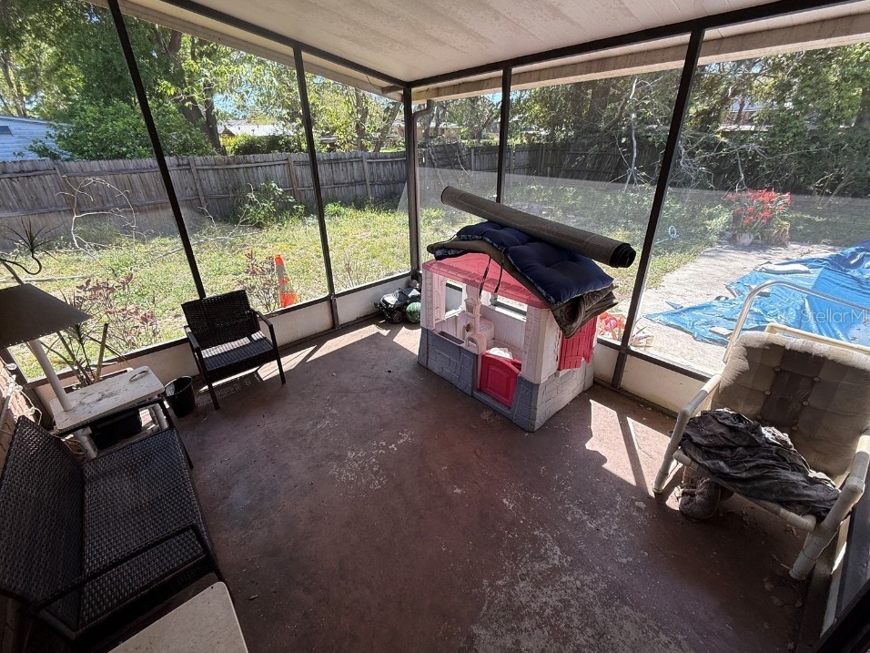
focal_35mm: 15
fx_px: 377
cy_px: 315
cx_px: 420
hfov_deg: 98.1
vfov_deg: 81.7
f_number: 2.2
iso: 50
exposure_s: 1/229
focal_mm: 2.22
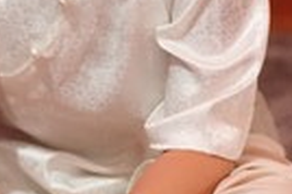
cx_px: 69
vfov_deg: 1.9
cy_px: 25
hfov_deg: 2.8
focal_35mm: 727
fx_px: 5890
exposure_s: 1/60
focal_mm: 150
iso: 4000
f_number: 2.8
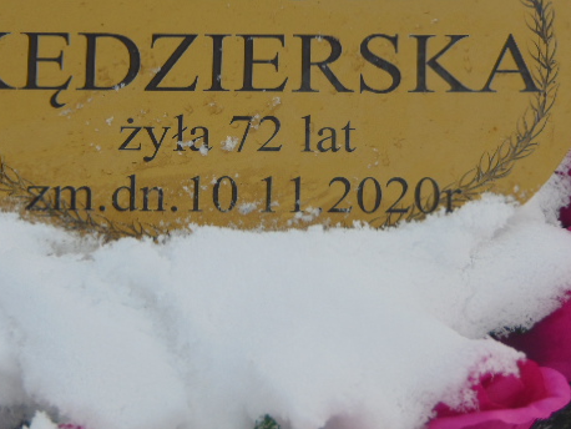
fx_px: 5760
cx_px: 241
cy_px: 148
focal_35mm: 349
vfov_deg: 4.3
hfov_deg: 5.7
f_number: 4.1
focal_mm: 44.9
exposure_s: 1/1000
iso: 80
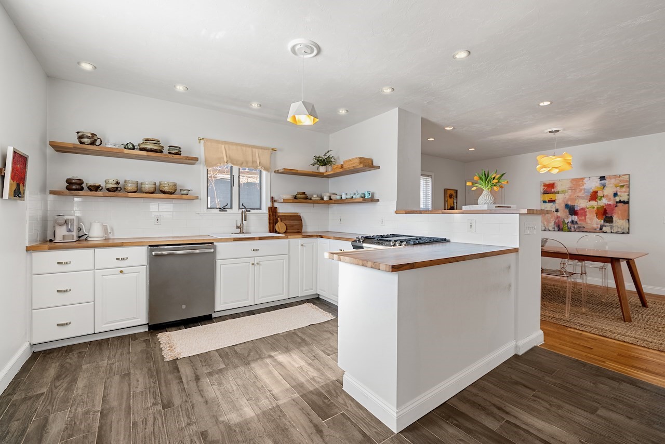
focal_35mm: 15
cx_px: 332
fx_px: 277
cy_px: 222
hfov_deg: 100.4
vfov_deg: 77.4
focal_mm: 15
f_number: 9
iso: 640
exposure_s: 1/6
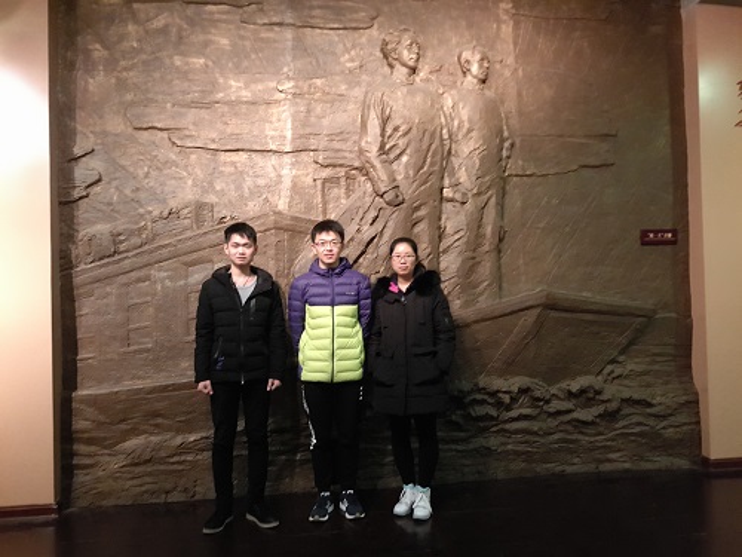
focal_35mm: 31
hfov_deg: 58.4
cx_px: 371
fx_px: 664
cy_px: 278
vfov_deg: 45.4
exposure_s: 1/17
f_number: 2.2
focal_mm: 4.73
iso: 800
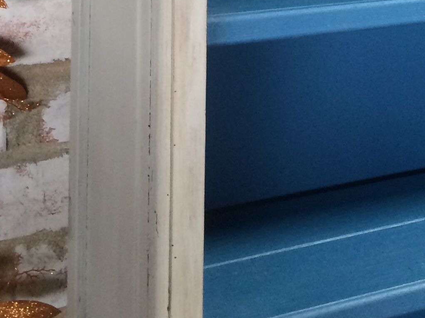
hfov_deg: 20.3
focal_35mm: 93
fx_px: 1142
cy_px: -212
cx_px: 443
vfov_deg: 14.4
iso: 100
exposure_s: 1/30
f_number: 2.2
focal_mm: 4.15
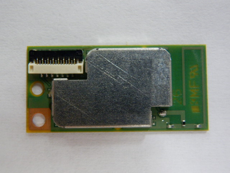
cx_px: 115
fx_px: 279
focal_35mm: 42
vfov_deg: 34.3
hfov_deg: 44.8
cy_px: 86
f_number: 4
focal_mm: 7.4
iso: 640
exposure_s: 1/40
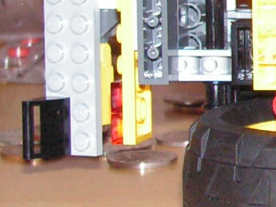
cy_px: -35
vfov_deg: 5.8
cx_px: 496
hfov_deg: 7.6
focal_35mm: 253
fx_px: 2018
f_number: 3.2
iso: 200
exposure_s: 1/60
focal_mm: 8.6
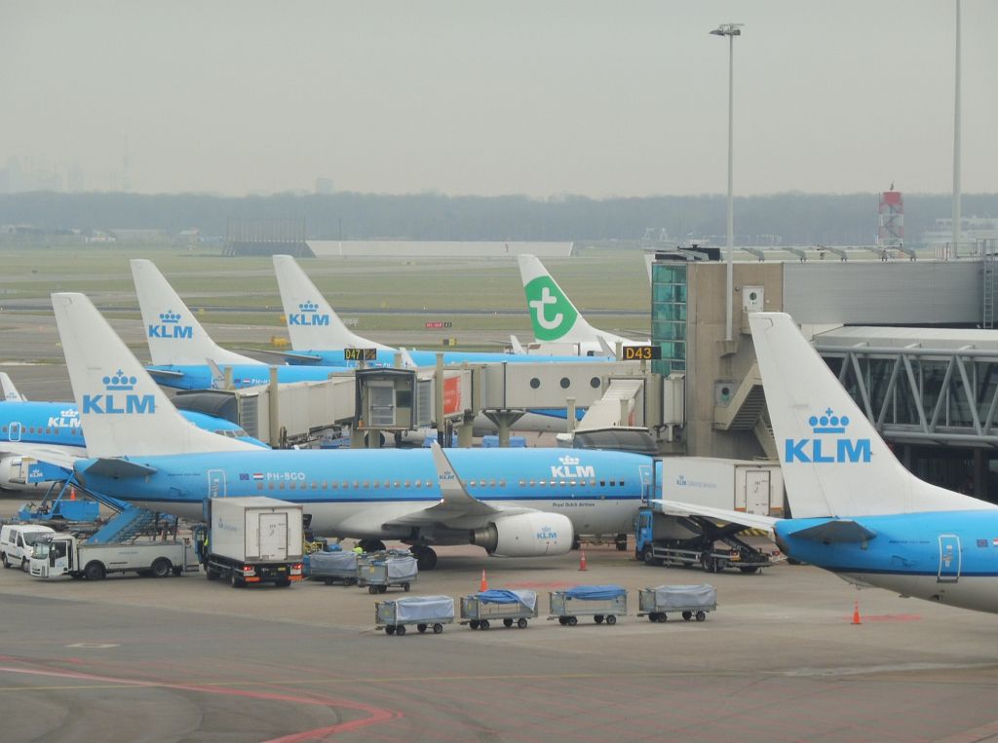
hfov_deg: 9.3
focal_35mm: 214
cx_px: 499
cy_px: 372
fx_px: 6155
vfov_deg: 6.9
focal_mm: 38.2
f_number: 6.3
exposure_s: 1/125
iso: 100
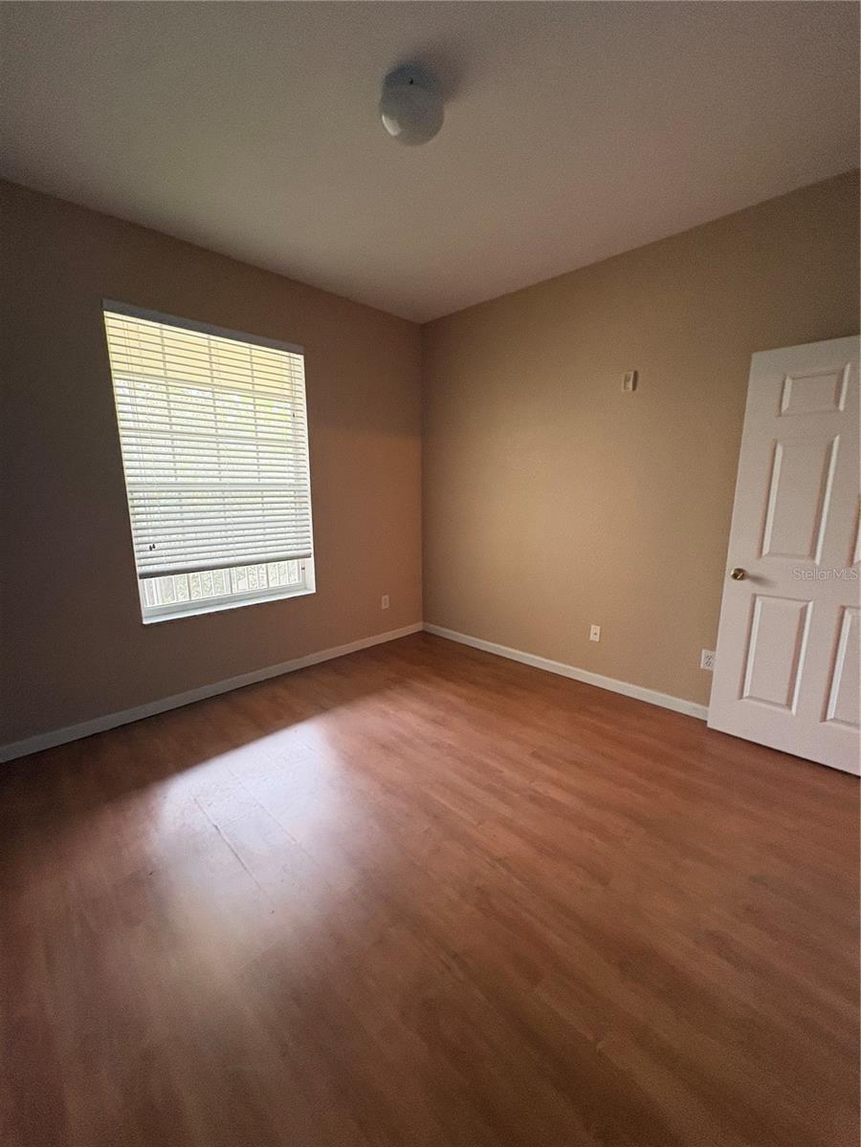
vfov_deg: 102.1
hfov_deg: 85.7
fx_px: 464
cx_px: 430
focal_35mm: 14
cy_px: 574
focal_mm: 2.22
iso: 400
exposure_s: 1/60
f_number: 2.2
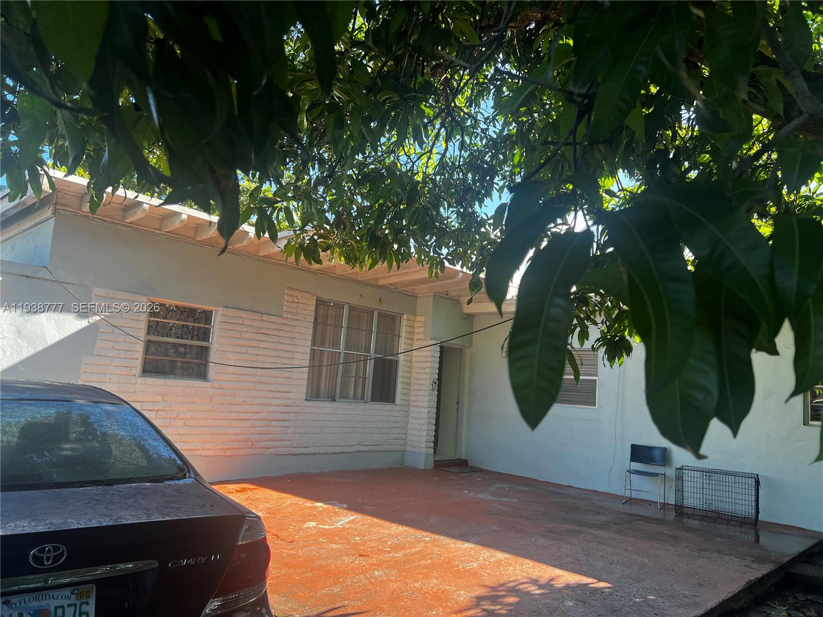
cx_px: 412
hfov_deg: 67.3
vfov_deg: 53.1
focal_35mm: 26
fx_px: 618
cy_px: 308
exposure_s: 1/397
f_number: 1.5
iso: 50
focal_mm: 5.7
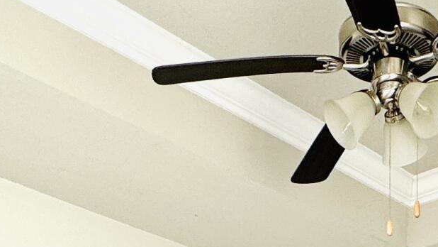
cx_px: 354
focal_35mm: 74
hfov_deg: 28.0
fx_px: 860
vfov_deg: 12.7
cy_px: 590
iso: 64
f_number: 2.2
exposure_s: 1/99
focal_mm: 2.22
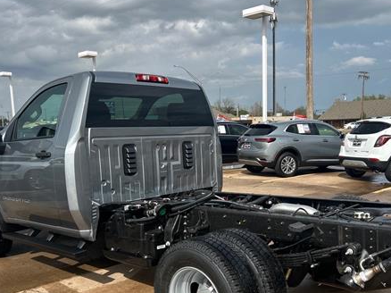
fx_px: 429
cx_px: 225
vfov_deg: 37.4
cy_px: 187
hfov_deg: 48.8
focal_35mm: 38
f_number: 1.5
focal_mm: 5.7
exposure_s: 1/4115
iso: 50
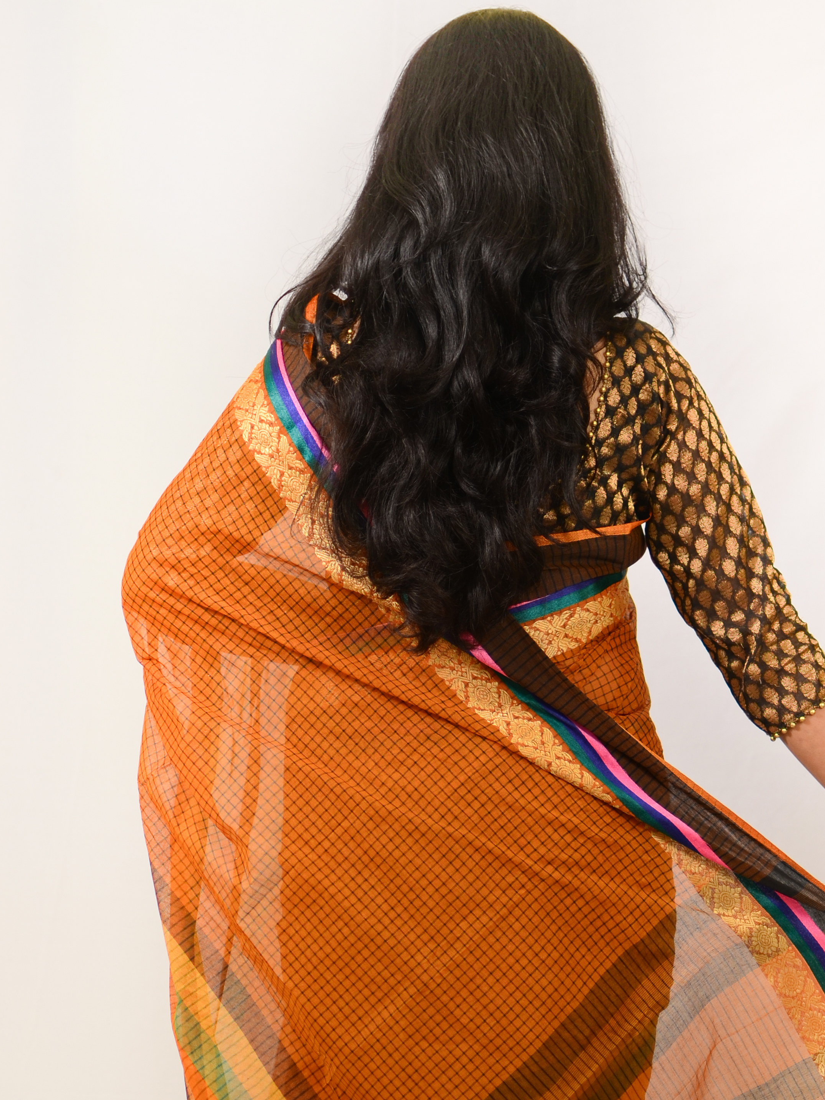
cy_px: 864
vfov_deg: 22.3
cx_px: 541
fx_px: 2759
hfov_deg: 17.0
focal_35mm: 87
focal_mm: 35
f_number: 1.8
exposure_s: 1/250
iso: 100
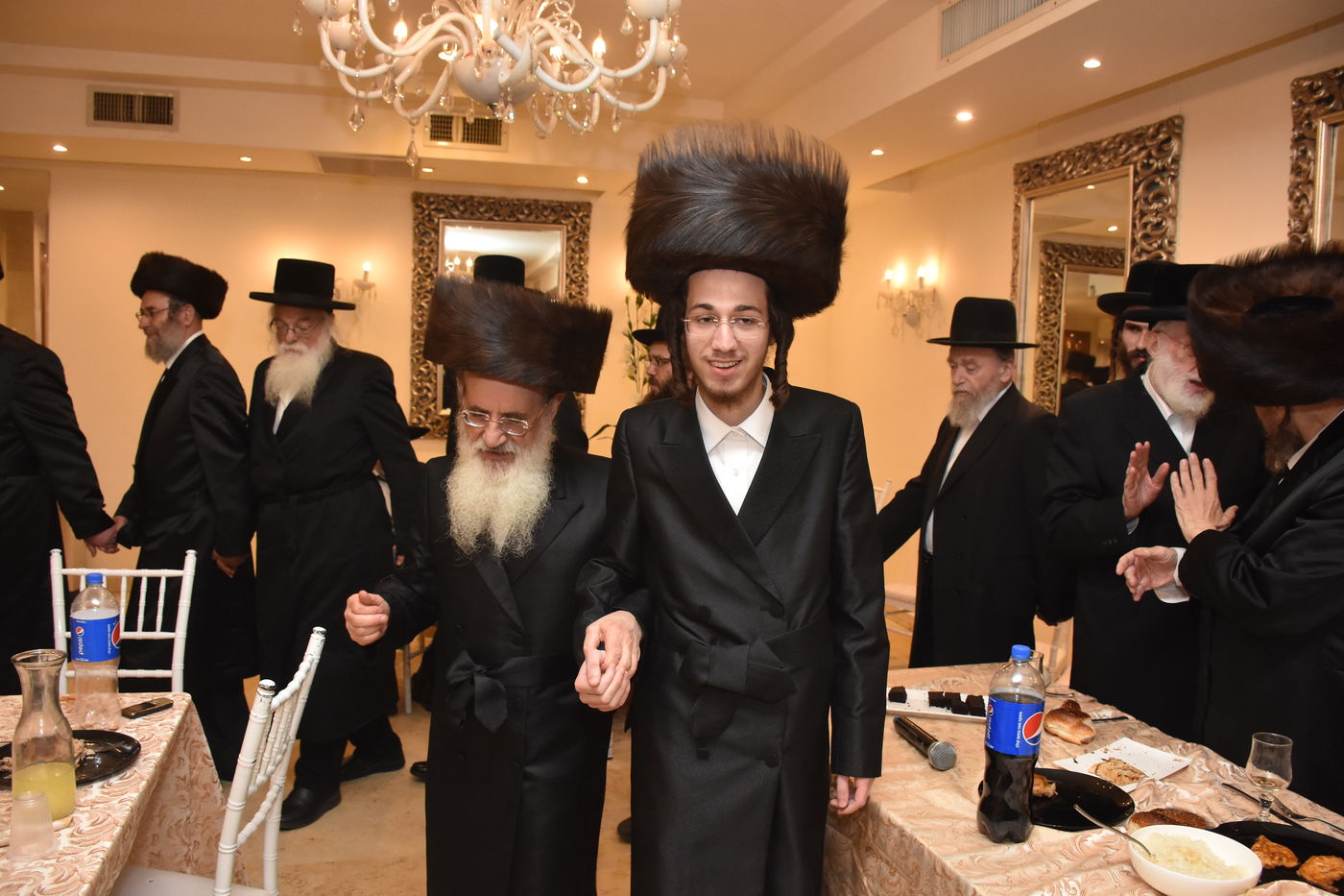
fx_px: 1008
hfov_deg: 67.4
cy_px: 448
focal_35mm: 27
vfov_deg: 47.9
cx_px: 672
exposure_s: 1/160
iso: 1600
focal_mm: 18
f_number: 5.6
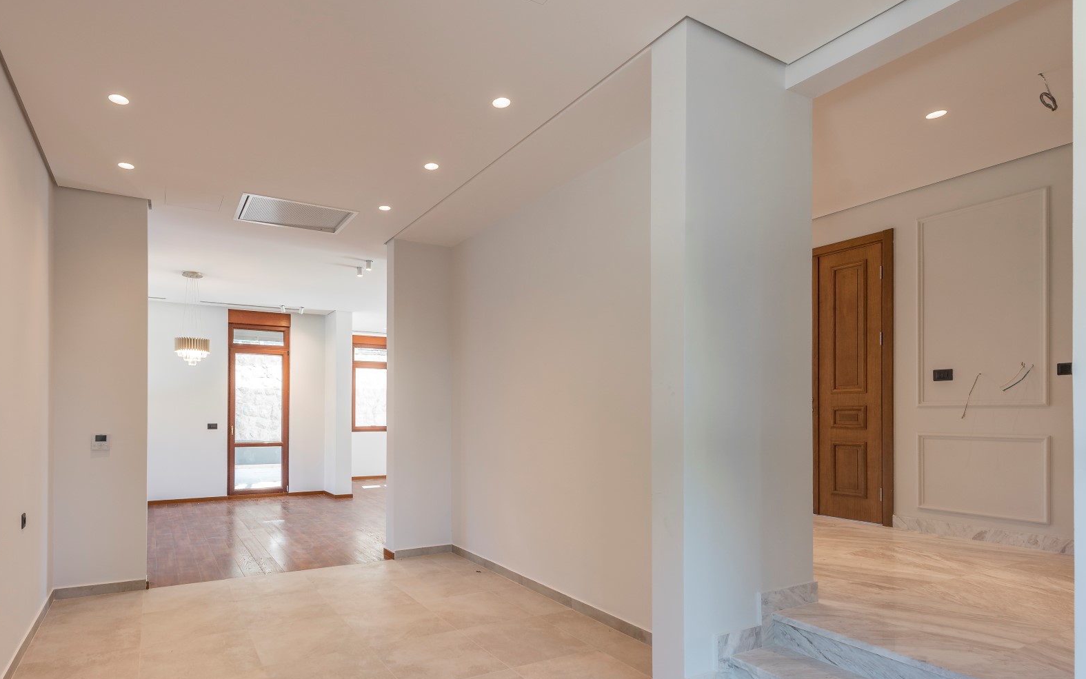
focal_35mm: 19
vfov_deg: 61.8
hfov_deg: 87.0
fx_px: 562
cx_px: 438
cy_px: 403
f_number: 5.6
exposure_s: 1/8
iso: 64
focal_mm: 14
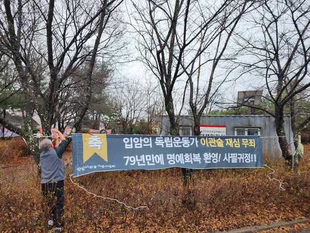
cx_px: 155
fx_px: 206
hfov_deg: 73.9
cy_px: 116
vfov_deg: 58.9
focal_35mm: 23
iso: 20
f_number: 1.8
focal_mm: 6.4
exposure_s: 1/120
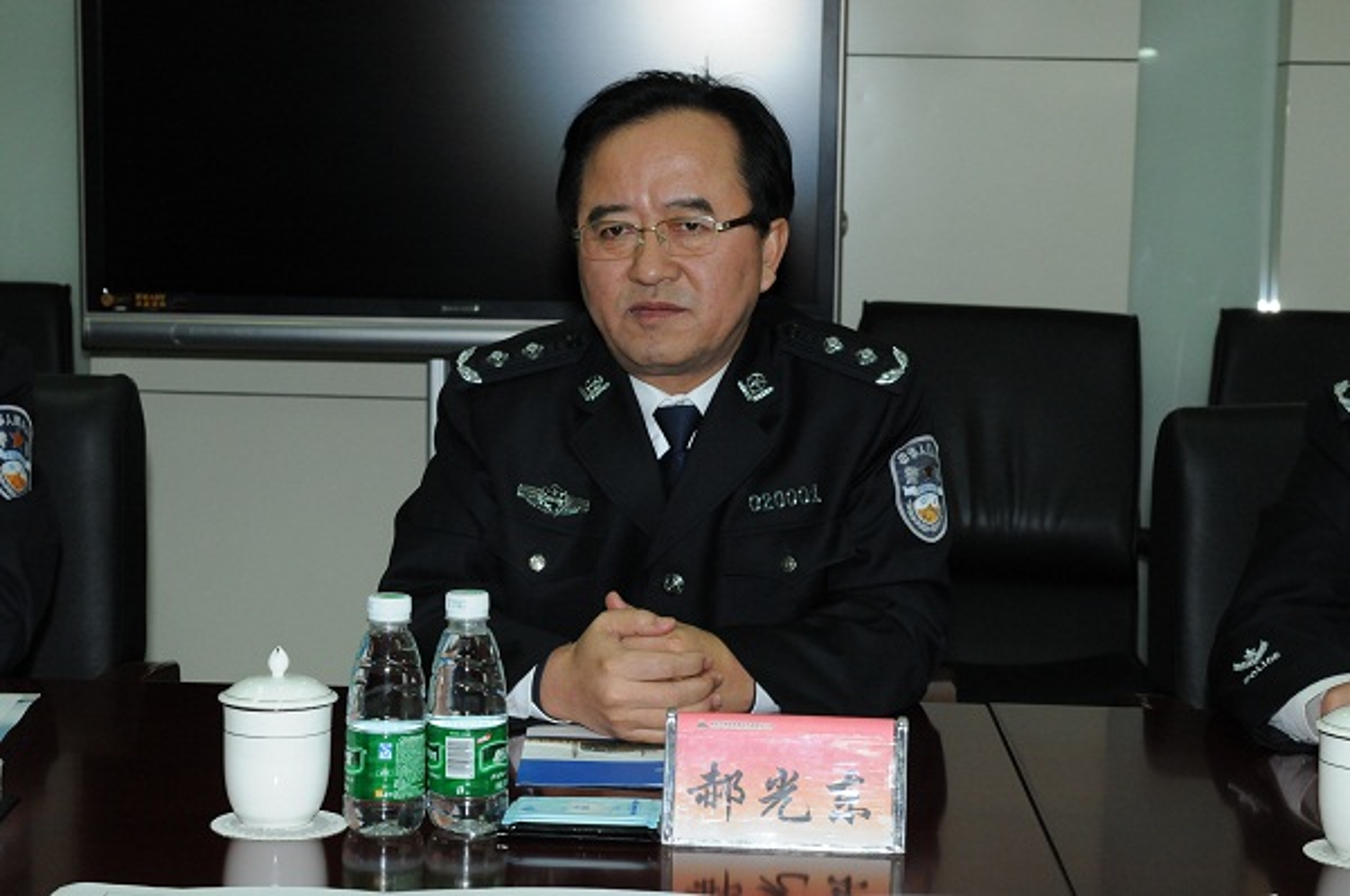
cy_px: 448
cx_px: 675
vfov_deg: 18.1
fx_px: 2808
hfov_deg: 27.0
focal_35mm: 75
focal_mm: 50
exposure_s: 1/60
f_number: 8
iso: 1250
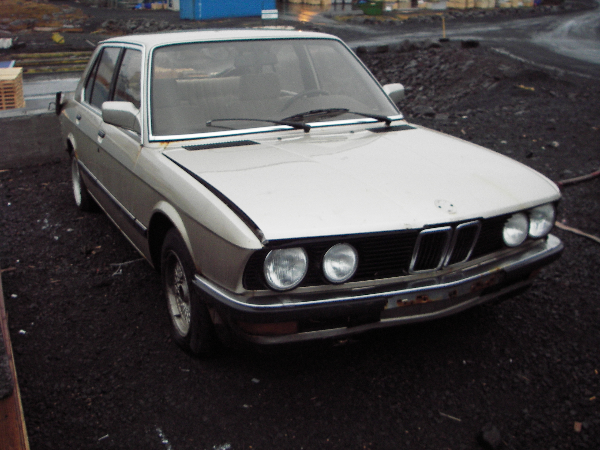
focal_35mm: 38
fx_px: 659
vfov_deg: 37.7
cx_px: 300
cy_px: 225
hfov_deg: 49.0
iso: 100
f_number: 3.3
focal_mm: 6.3
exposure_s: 1/25
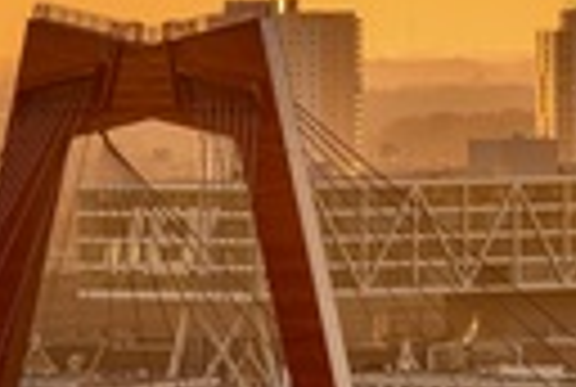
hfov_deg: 3.2
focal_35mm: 645
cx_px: 410
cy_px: 331
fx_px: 10344
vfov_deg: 2.1
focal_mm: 180
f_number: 9
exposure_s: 1/80
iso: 200
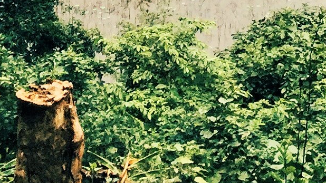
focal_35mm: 167
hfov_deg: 12.8
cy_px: -432
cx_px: 255
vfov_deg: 6.4
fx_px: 1443
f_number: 2.2
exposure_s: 1/775
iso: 32
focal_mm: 4.15
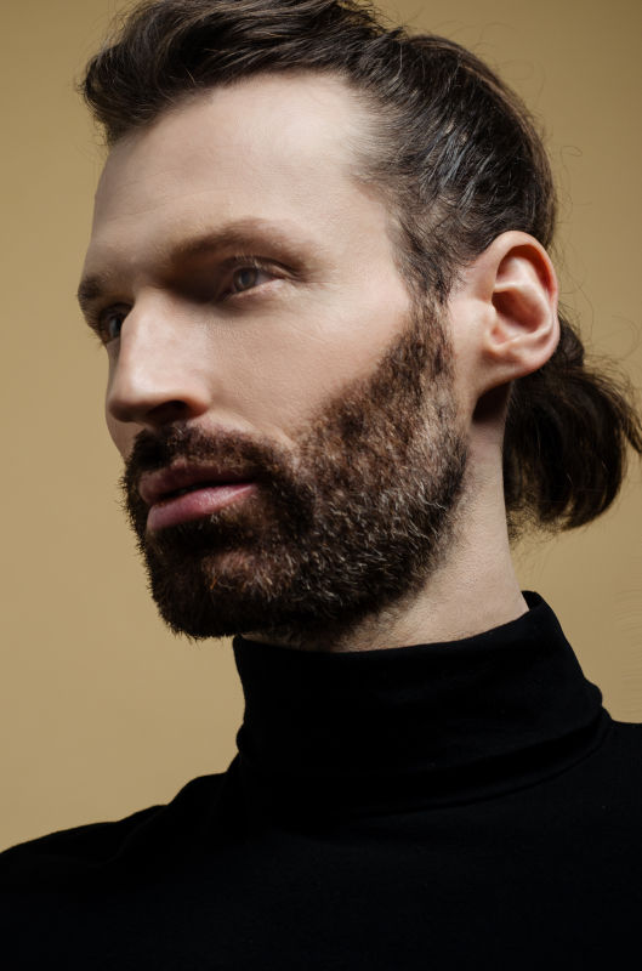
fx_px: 2017
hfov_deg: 18.1
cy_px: 486
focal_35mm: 75
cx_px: 321
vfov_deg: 27.1
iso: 250
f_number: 7.1
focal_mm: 50
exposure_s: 1/160
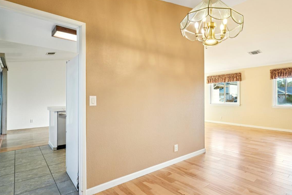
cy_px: 96
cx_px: 180
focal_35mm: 21
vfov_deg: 59.4
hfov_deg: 79.9
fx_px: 170
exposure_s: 1/25
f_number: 8
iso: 400
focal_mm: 16
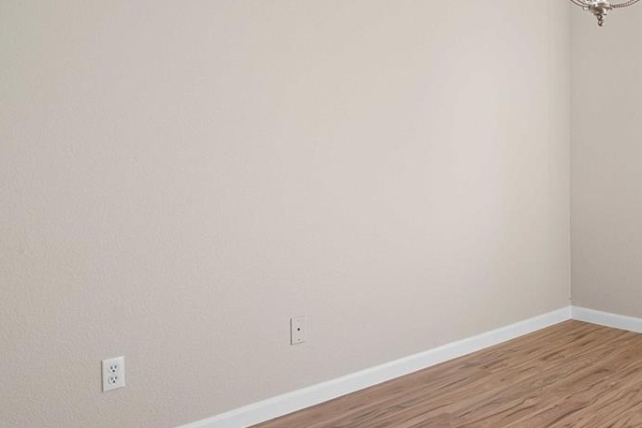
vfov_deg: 37.4
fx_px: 624
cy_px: 140
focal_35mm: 35
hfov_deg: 48.5
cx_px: 581
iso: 100
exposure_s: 1/8
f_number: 9
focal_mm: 15
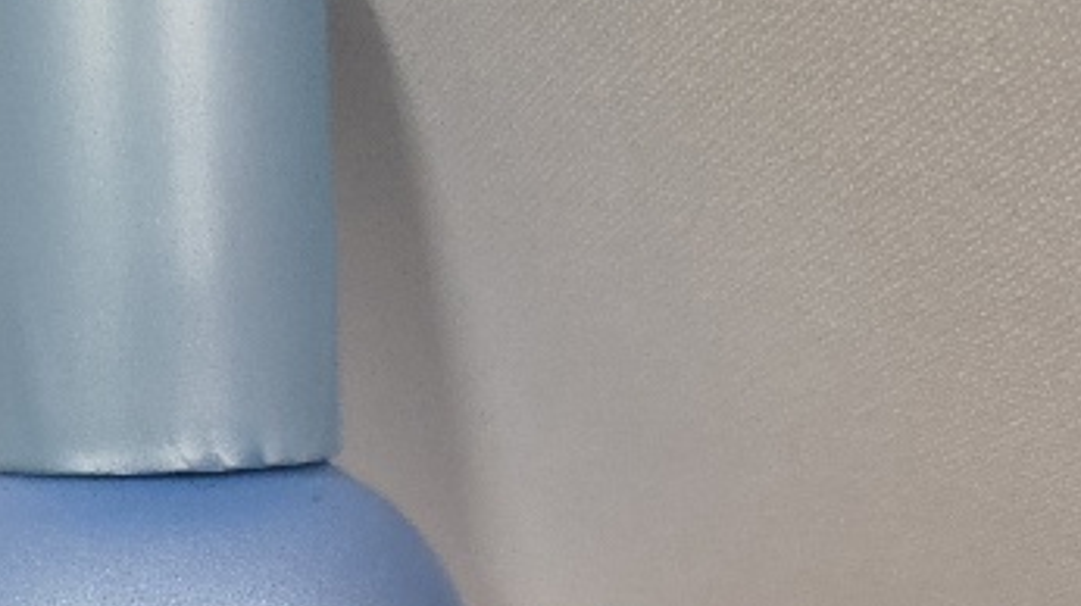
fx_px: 1661
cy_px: 753
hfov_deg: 34.7
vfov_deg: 19.3
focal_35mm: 58
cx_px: 181
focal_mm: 6.3
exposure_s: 1/101
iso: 500
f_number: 1.7
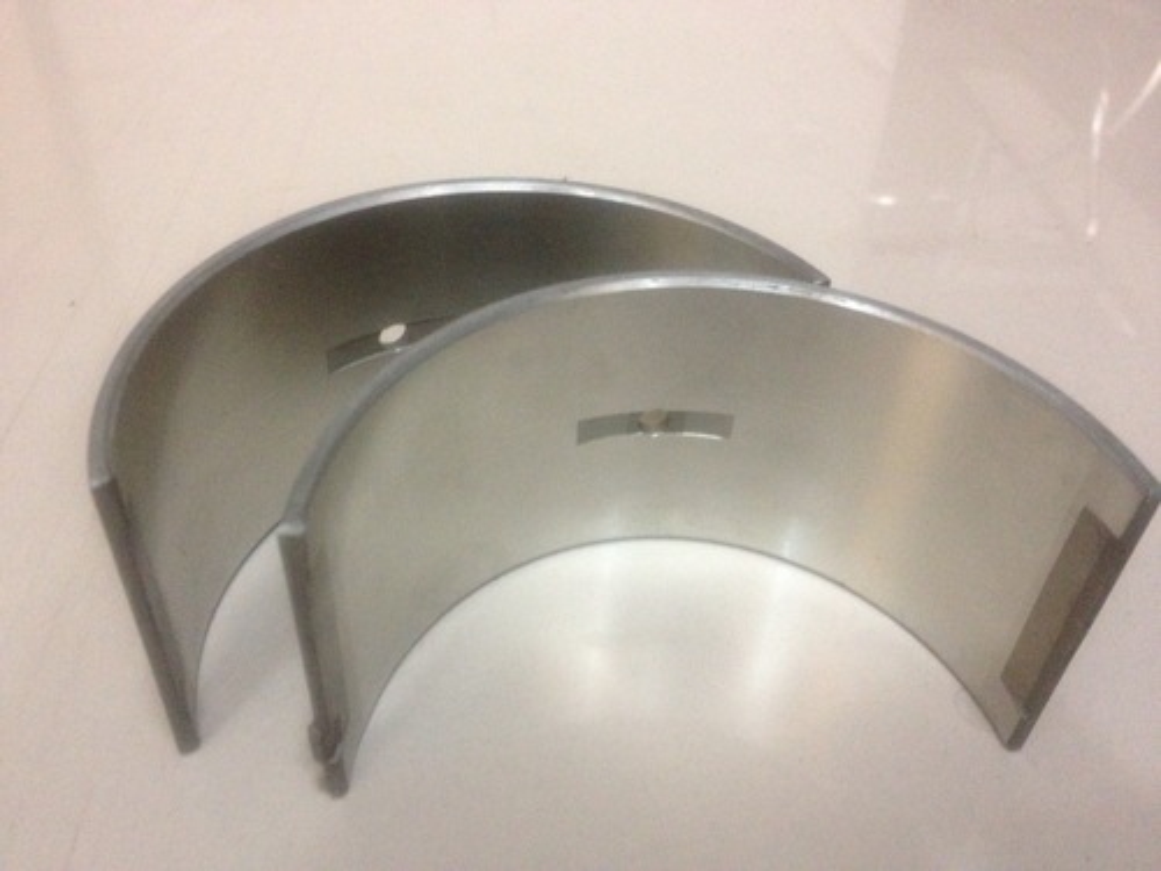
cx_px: 580
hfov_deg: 52.6
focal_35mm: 35
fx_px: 1174
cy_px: 436
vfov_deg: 40.7
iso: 400
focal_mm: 4.28
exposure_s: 1/17
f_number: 2.4
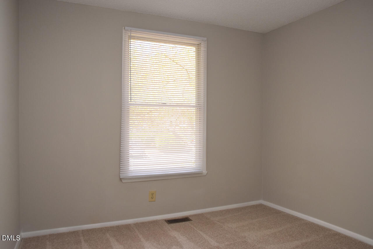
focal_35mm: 26
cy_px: 124
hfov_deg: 70.4
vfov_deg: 50.5
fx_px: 264
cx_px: 186
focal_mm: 17
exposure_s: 1/100
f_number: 5
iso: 800
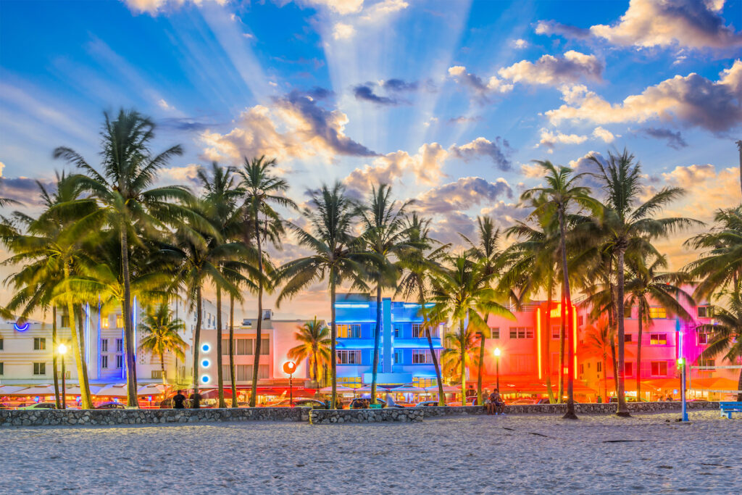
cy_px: 248
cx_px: 371
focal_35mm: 35
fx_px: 721
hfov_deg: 54.4
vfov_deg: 37.9
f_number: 11
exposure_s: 20
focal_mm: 35
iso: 64
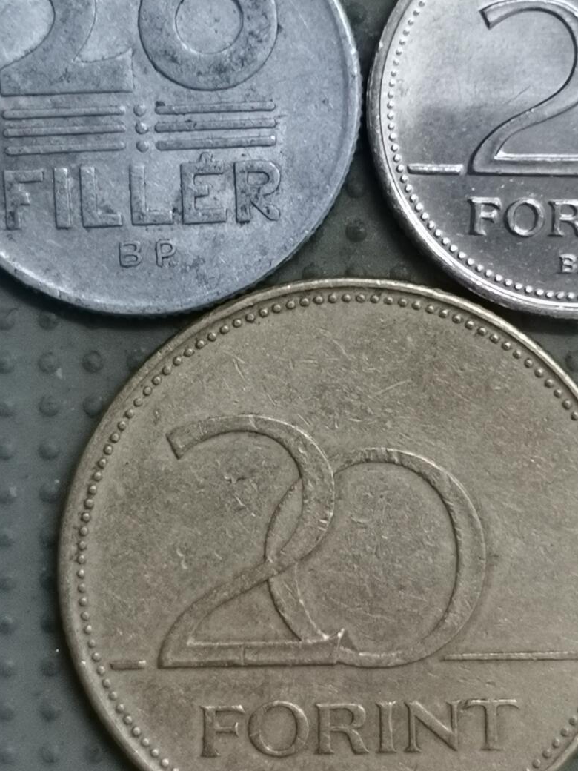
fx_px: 2004
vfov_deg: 21.8
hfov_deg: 16.4
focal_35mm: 90
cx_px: 353
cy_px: 329
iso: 320
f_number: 1.8
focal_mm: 4.75
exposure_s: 1/30
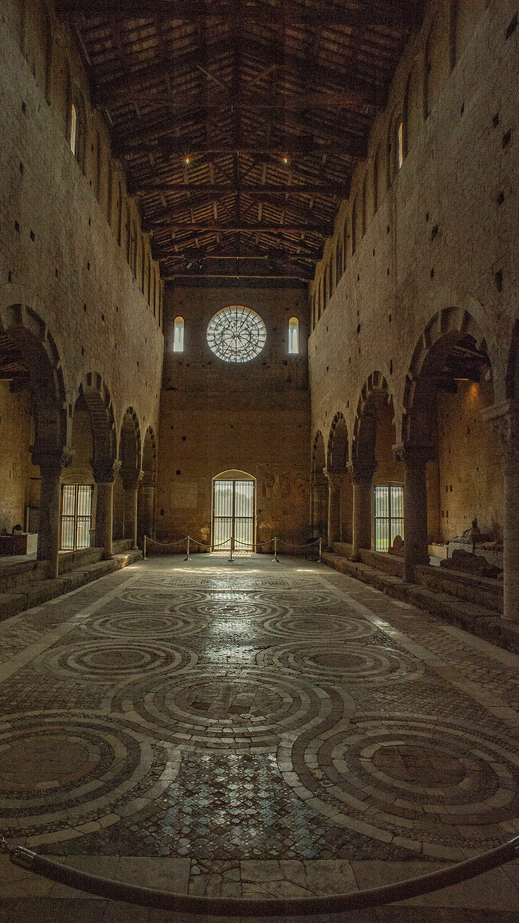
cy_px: 461
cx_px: 212
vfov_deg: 83.8
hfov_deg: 53.3
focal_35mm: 21
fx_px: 514
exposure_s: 1/500
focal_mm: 20
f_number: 8
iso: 2000
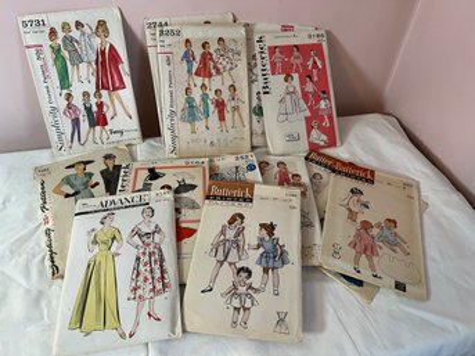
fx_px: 357
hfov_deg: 67.3
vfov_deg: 53.0
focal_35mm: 26
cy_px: 178
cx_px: 238
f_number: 1.5
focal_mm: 5.7
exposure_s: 1/60
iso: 125
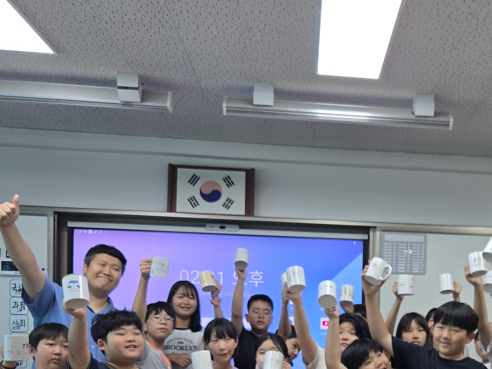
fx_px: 640
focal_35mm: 45
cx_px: 405
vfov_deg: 30.4
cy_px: 350
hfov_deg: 40.1
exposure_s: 1/120
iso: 50
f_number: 1.8
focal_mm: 5.4
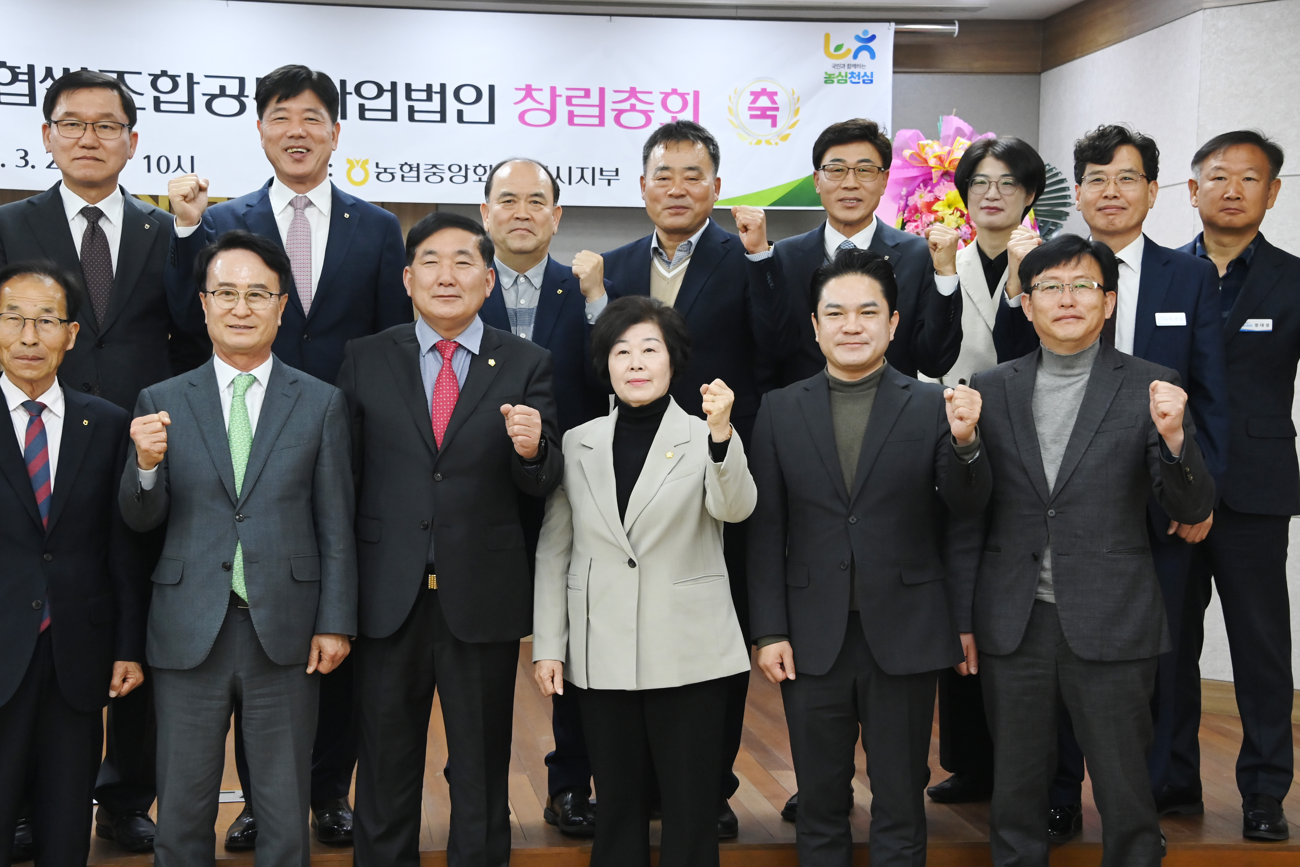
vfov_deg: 21.9
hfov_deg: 32.4
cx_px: 650
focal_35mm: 62
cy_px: 434
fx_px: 2239
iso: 3200
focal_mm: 62
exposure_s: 1/250
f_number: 6.3
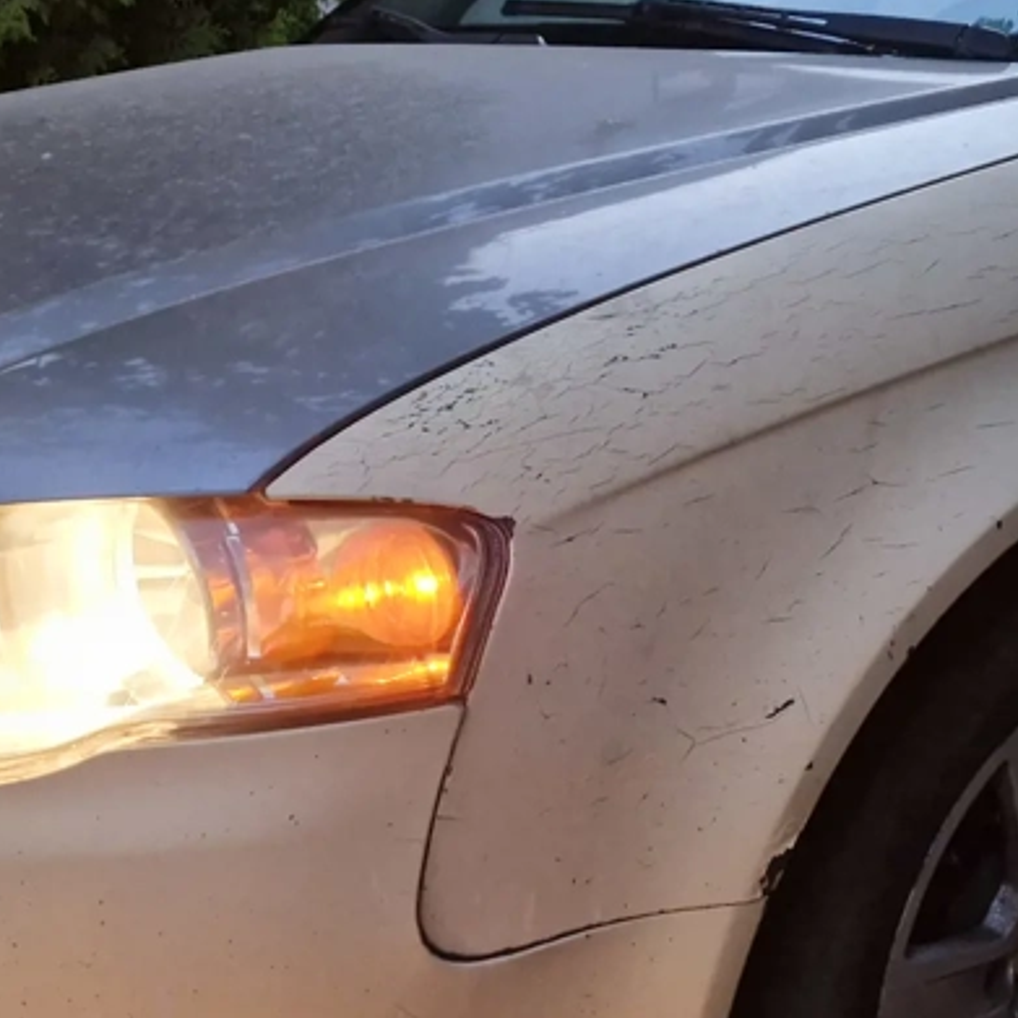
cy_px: 620
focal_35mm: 52
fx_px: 1730
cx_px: 614
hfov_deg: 32.7
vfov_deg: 32.7
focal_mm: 5.4
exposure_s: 1/100
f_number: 1.8
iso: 640
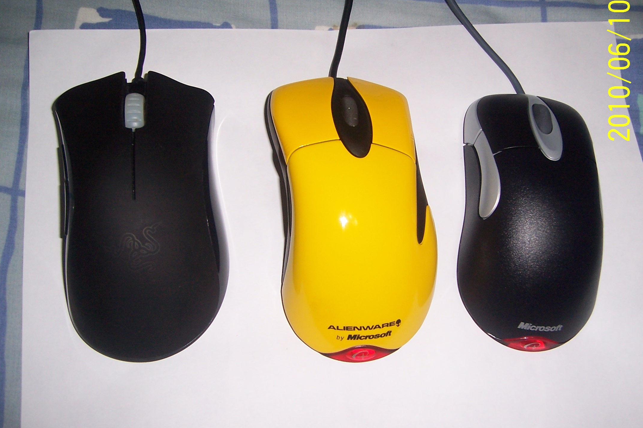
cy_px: 204
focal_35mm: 40
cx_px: 326
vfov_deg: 33.4
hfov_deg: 48.5
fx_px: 714
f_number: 3
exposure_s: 1/60
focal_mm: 6
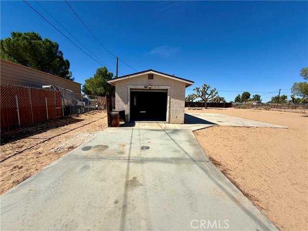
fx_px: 125
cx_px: 154
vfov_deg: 85.7
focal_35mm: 14
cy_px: 116
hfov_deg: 102.1
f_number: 2.2
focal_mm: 2.22
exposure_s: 1/3460
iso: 50
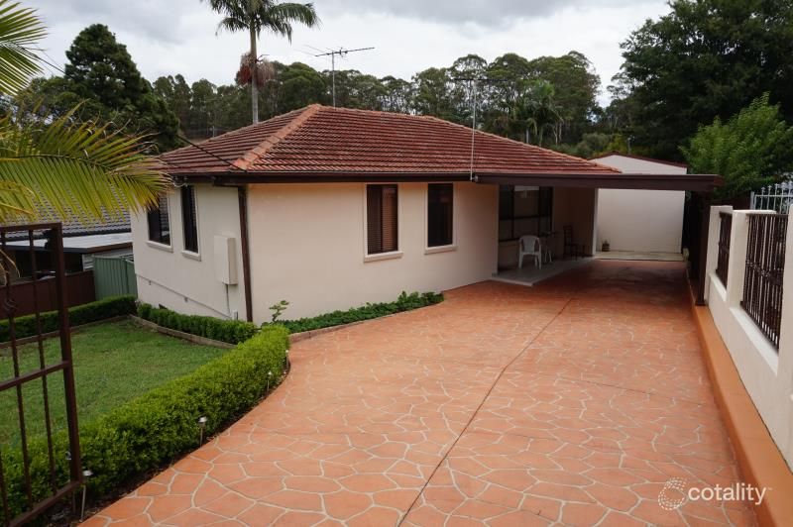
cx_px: 396
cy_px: 264
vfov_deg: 53.1
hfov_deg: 73.8
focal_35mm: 24
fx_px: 528
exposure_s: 1/80
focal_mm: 16
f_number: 13
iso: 100
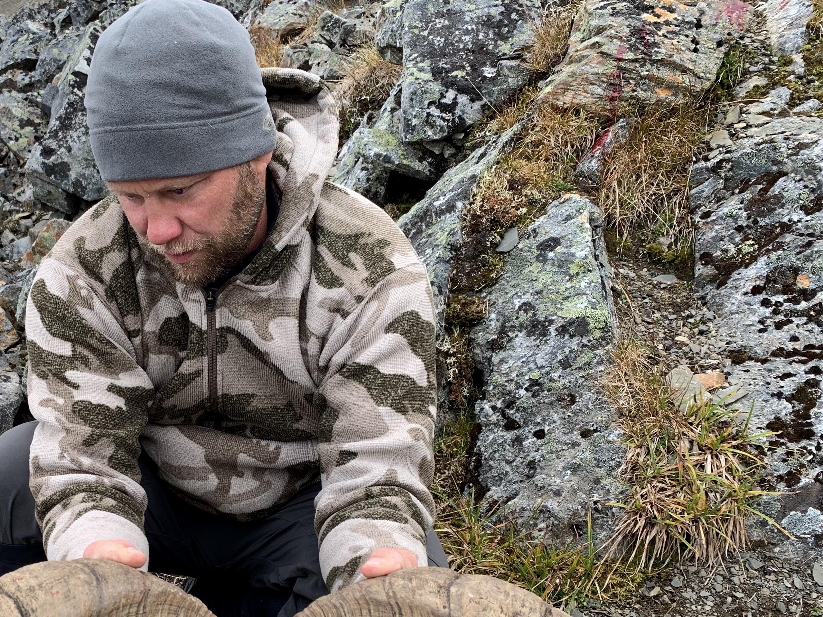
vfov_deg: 34.3
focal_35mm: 41
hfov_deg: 44.3
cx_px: 208
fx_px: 975
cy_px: 470
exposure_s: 1/193
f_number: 1.8
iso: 25
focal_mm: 4.25
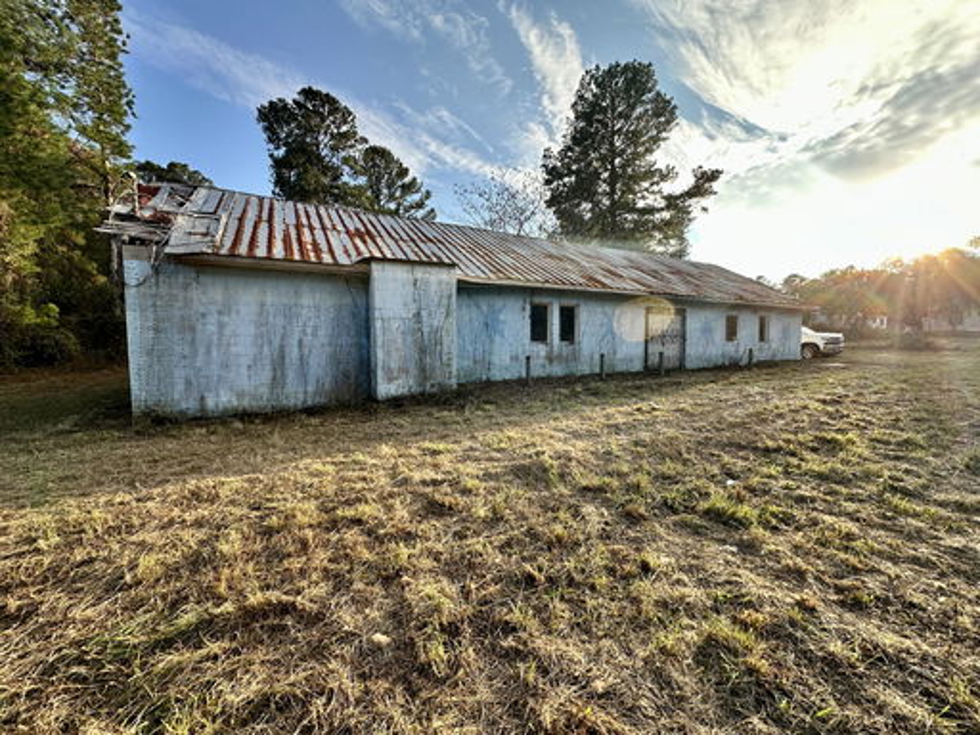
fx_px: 396
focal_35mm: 14
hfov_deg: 102.1
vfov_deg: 85.7
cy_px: 368
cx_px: 490
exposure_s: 1/367
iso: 40
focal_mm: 2.22
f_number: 2.2
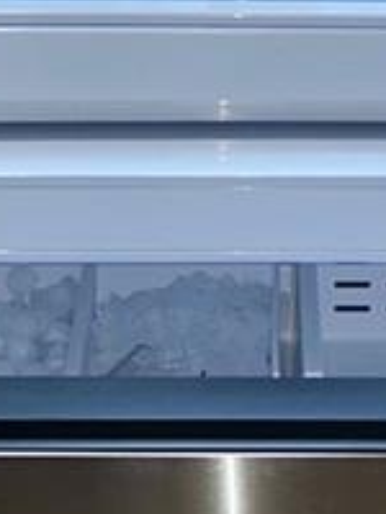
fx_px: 2319
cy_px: -288
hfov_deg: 9.5
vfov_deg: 12.0
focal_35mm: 156
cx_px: 260
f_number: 1.5
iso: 40
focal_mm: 5.7
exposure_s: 1/30
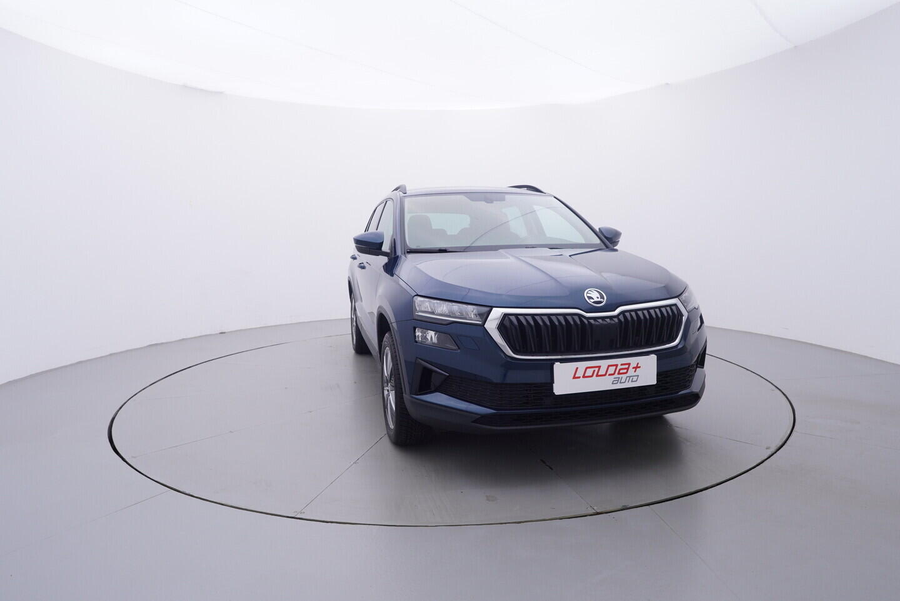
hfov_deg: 77.3
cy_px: 300
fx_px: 563
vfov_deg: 56.2
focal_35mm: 22
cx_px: 450
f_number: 5
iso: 200
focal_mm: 15
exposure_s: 1/80
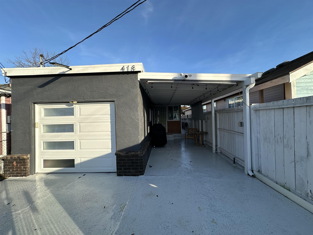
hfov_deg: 102.1
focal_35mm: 14
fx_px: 127
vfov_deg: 85.7
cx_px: 156
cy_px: 118
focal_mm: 2.22
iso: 40
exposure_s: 1/774
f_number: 2.2
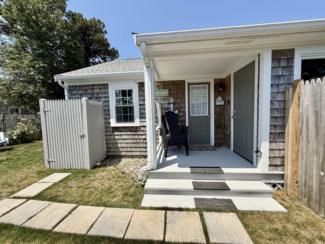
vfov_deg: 85.7
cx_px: 162
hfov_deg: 102.1
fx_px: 131
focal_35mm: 14
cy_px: 122
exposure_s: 1/1312
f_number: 2.2
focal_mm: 2.22
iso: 50
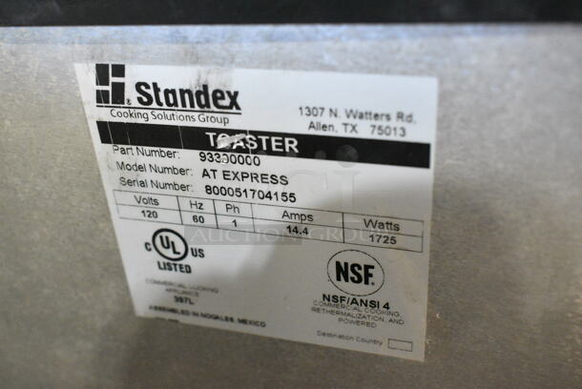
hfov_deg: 49.5
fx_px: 631
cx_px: 291
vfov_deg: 34.3
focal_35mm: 39
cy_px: 194
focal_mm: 26
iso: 6400
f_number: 6.3
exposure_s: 1/160
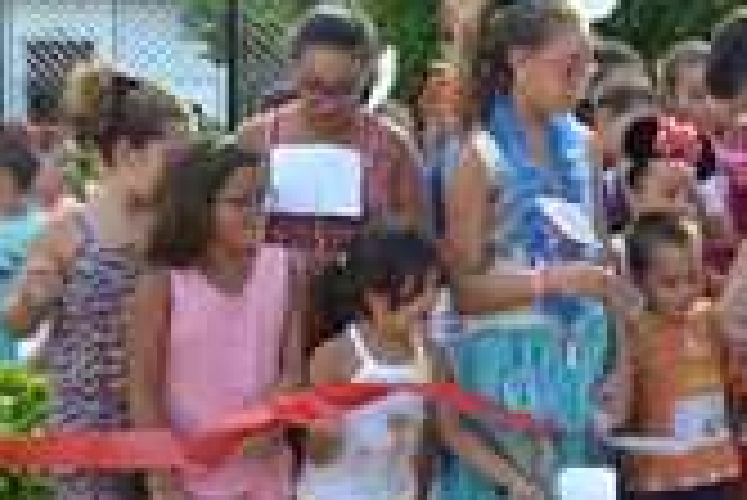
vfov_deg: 14.6
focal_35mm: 94
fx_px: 1952
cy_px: 264
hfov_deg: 21.1
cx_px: 711
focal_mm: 26
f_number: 5.6
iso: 125
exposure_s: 1/125
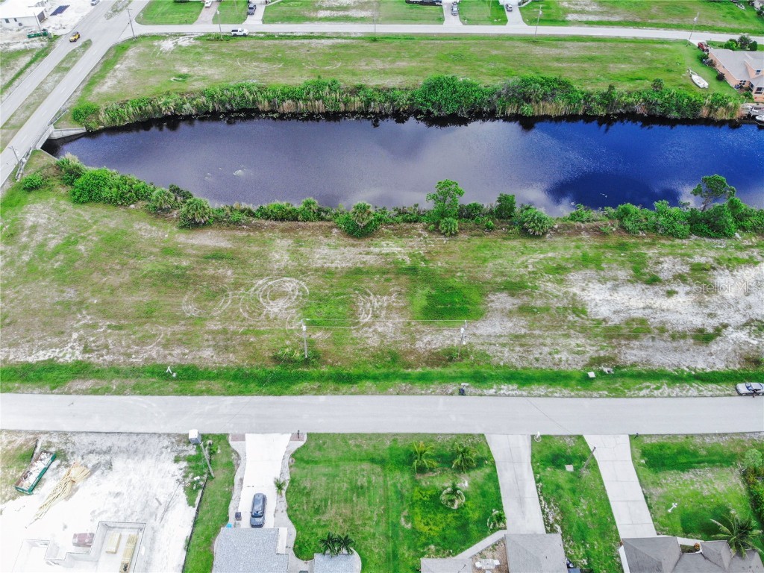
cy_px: 286
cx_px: 382
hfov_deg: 71.6
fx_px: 530
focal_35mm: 24
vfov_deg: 56.8
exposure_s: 1/320
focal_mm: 4.5
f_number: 2.8
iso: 100
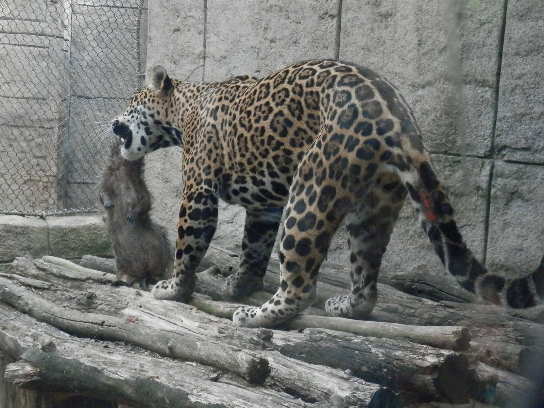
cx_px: 272
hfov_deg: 32.2
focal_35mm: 60
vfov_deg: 24.4
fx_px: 943
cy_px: 204
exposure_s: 1/500
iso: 640
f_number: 4.2
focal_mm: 10.8
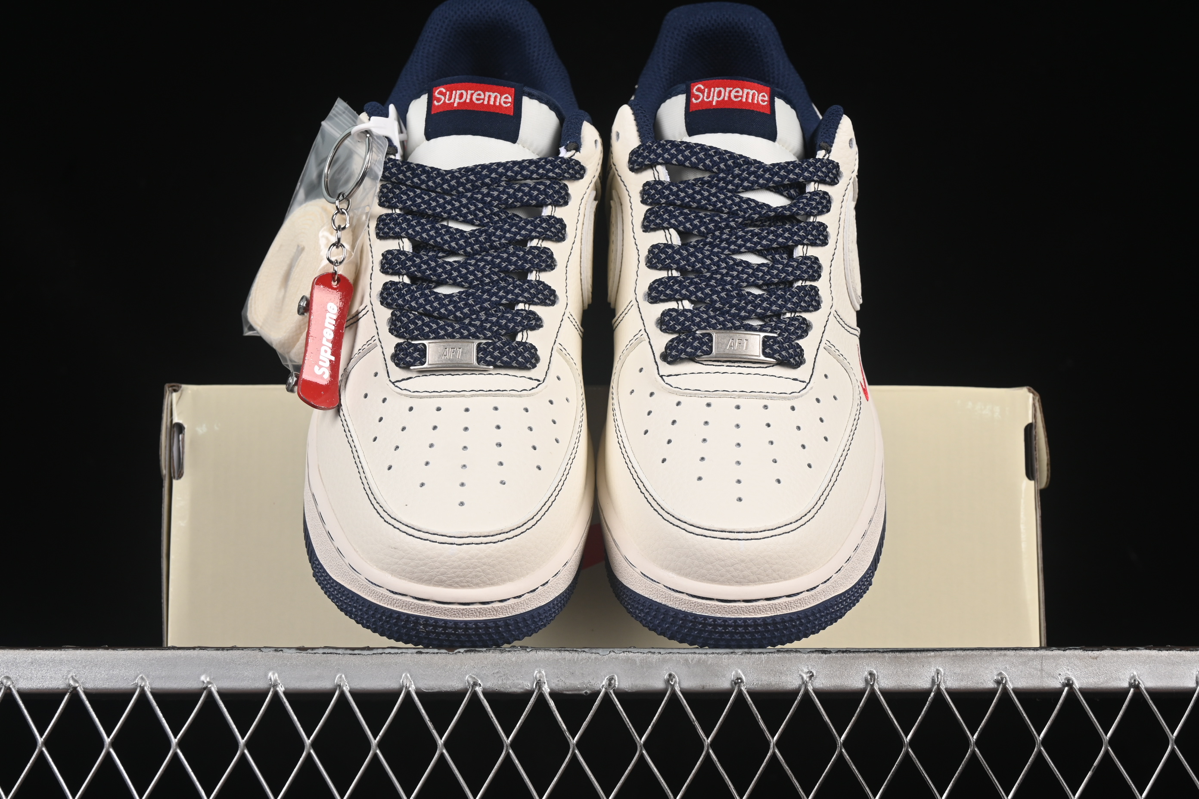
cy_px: 400
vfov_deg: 18.2
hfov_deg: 27.0
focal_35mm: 75
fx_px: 2498
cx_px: 600
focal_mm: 50
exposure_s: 1/80
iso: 160
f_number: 8
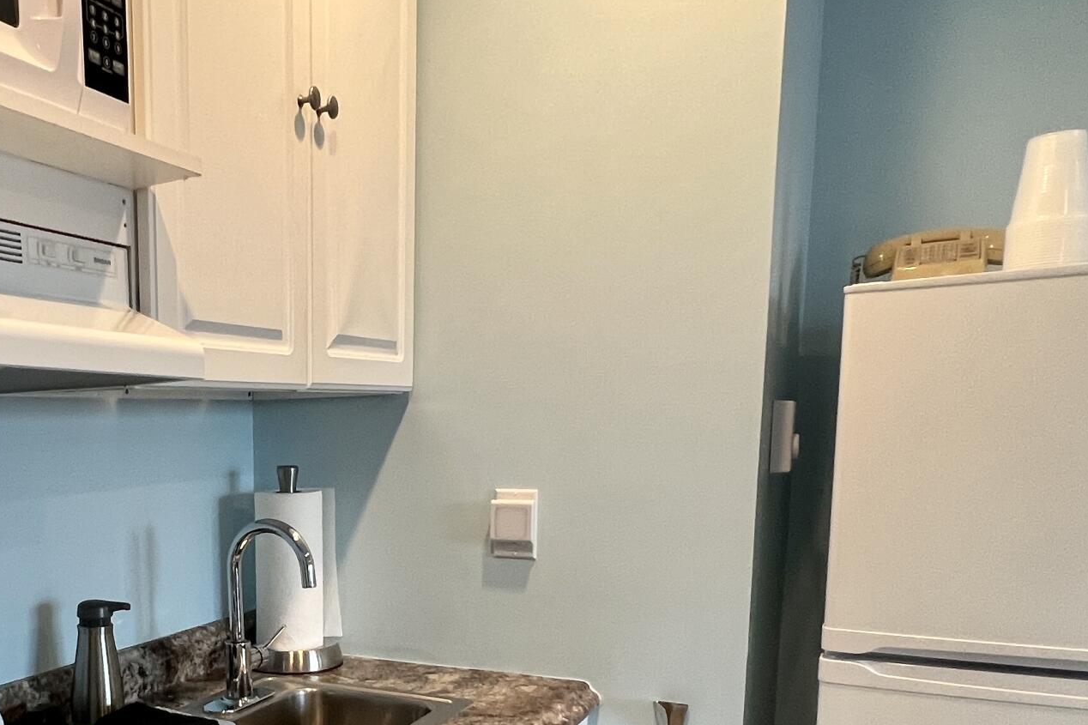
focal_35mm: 32
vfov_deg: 39.2
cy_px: 599
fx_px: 967
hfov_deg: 54.1
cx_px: 196
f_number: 1.8
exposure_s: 1/120
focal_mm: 1.57
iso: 200
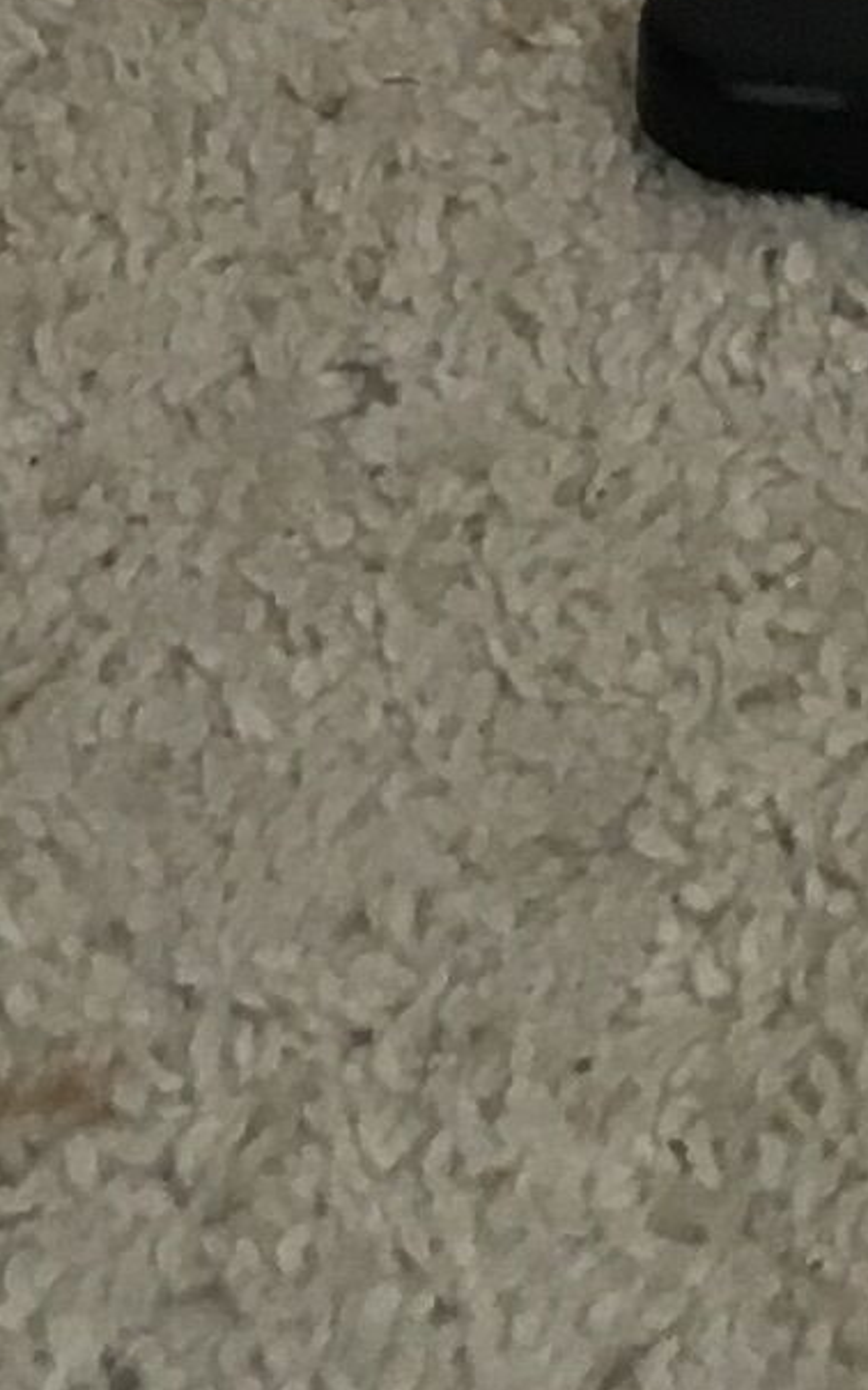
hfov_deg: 6.3
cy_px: -3012
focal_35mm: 205
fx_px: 7761
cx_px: 1559
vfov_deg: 8.3
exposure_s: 1/33
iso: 25
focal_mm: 4.15
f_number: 2.2
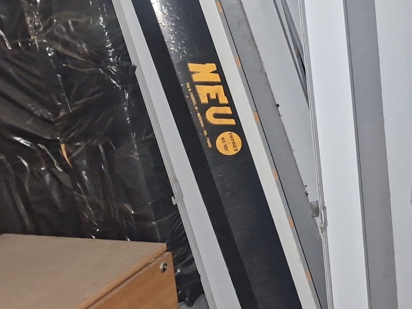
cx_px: 562
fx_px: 786
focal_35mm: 66
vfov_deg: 22.0
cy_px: 69
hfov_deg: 24.8
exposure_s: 1/20
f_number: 1.8
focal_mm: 5.54
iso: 800
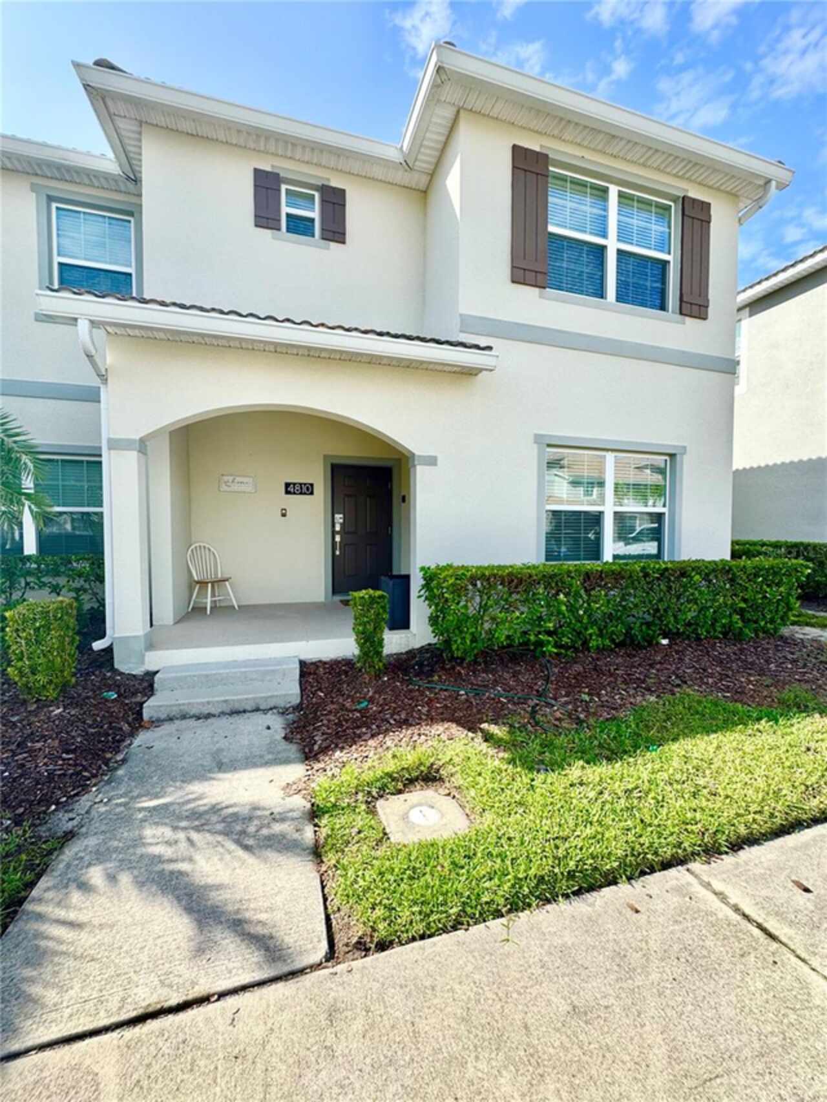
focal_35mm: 14
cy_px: 551
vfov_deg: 102.1
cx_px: 414
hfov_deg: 85.7
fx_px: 446
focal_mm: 2.22
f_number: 2.2
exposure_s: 1/681
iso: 50
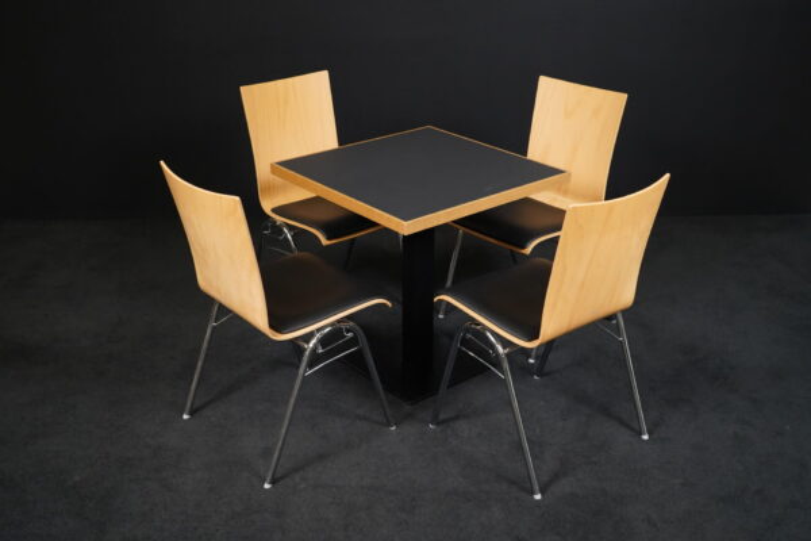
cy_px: 270
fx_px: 924
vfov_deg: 32.6
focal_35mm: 41
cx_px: 406
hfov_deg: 47.4
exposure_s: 1/160
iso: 5000
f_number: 7.1
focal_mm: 41
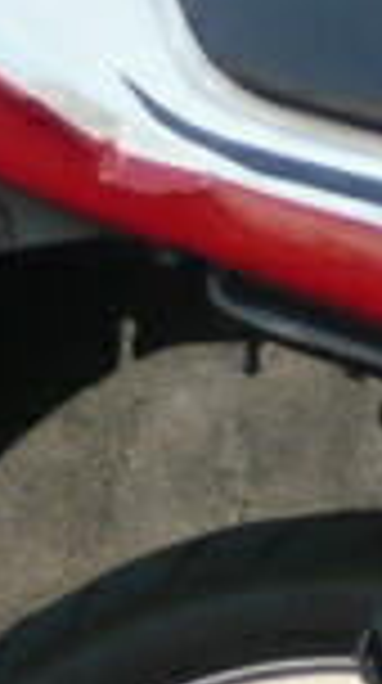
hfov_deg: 2.7
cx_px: 1321
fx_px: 7904
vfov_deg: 4.9
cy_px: 702
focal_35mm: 437
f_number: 4.3
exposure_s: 1/200
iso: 100
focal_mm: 10.3
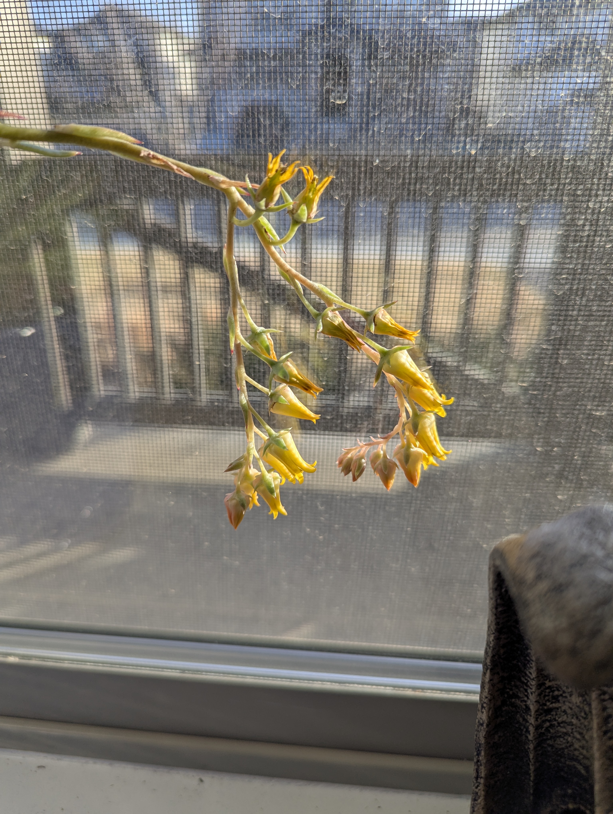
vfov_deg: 71.5
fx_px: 565
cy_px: 407
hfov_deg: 56.9
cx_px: 306
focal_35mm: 24
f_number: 1.85
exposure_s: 1/432
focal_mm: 6.81
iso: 41
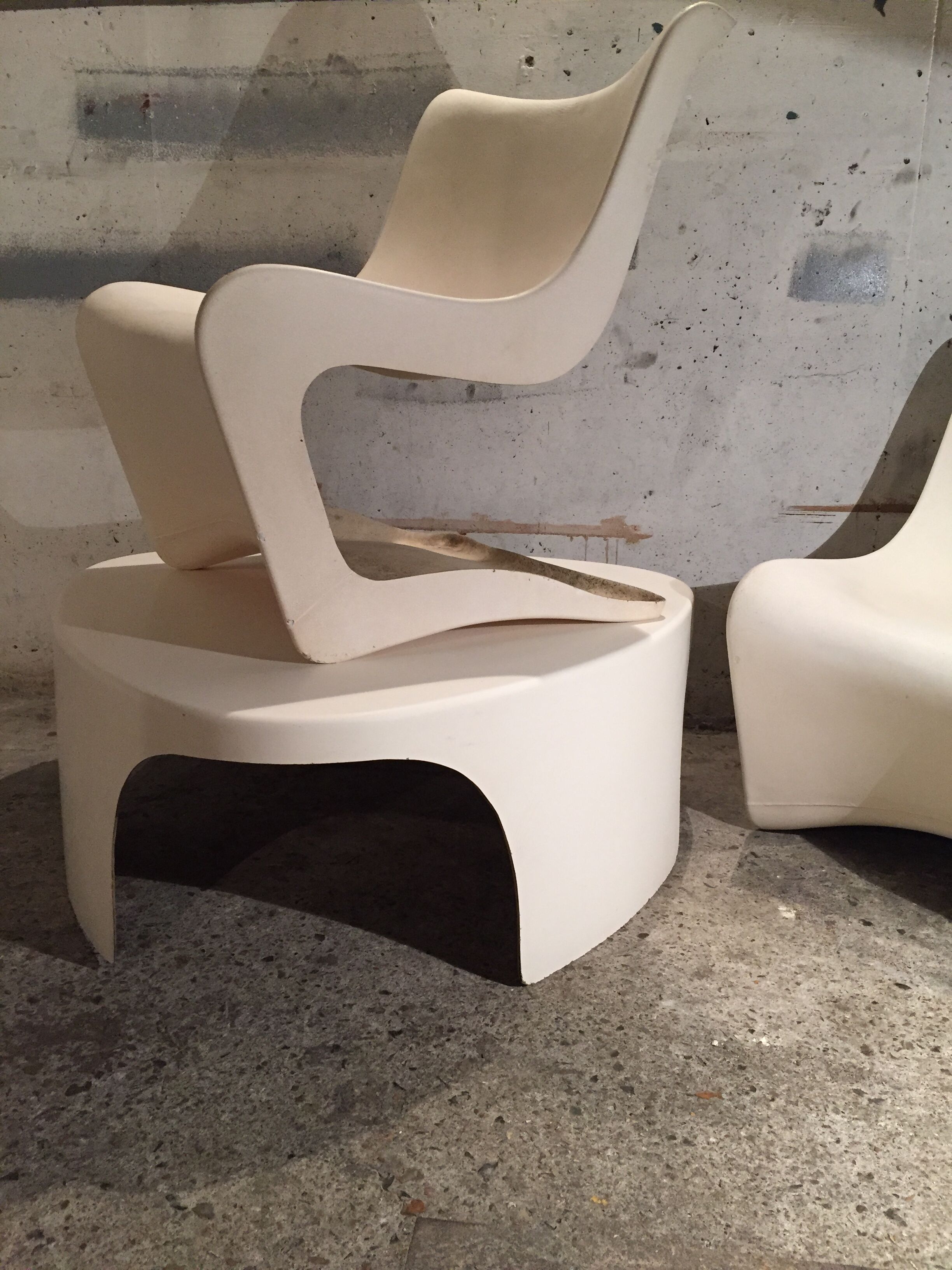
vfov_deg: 61.7
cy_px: 635
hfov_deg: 48.2
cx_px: 476
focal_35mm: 29
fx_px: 1063
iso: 200
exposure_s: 1/33
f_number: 2.2
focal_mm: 4.15
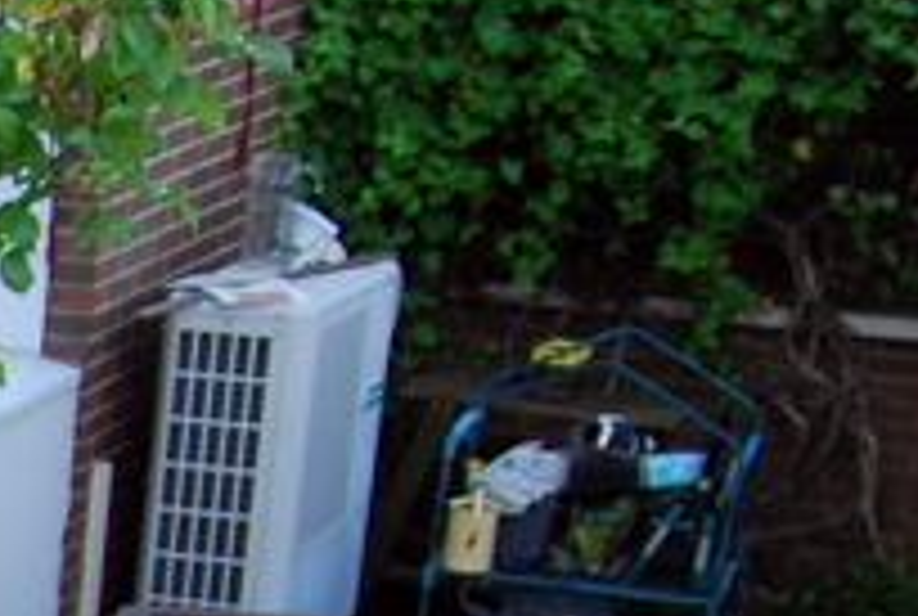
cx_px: -1598
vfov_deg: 7.3
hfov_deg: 9.6
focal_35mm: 178
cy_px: 1380
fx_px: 4549
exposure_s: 1/125
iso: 140
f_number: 5.6
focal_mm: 18
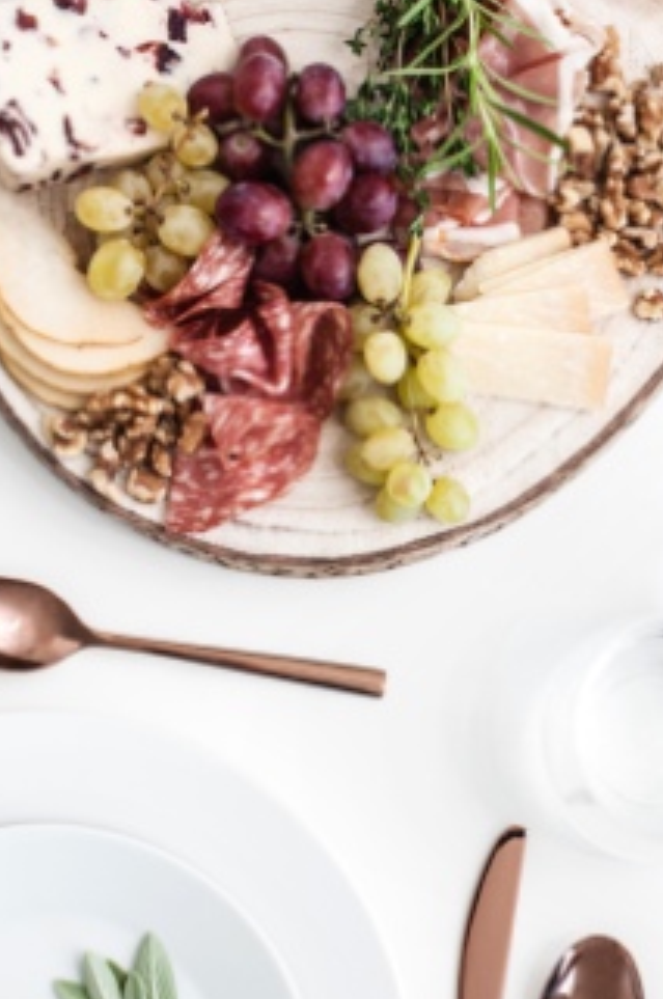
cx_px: 473
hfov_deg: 16.5
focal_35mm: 82
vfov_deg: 24.8
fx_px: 2272
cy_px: 591
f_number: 6.3
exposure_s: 1/60
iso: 640
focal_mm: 50
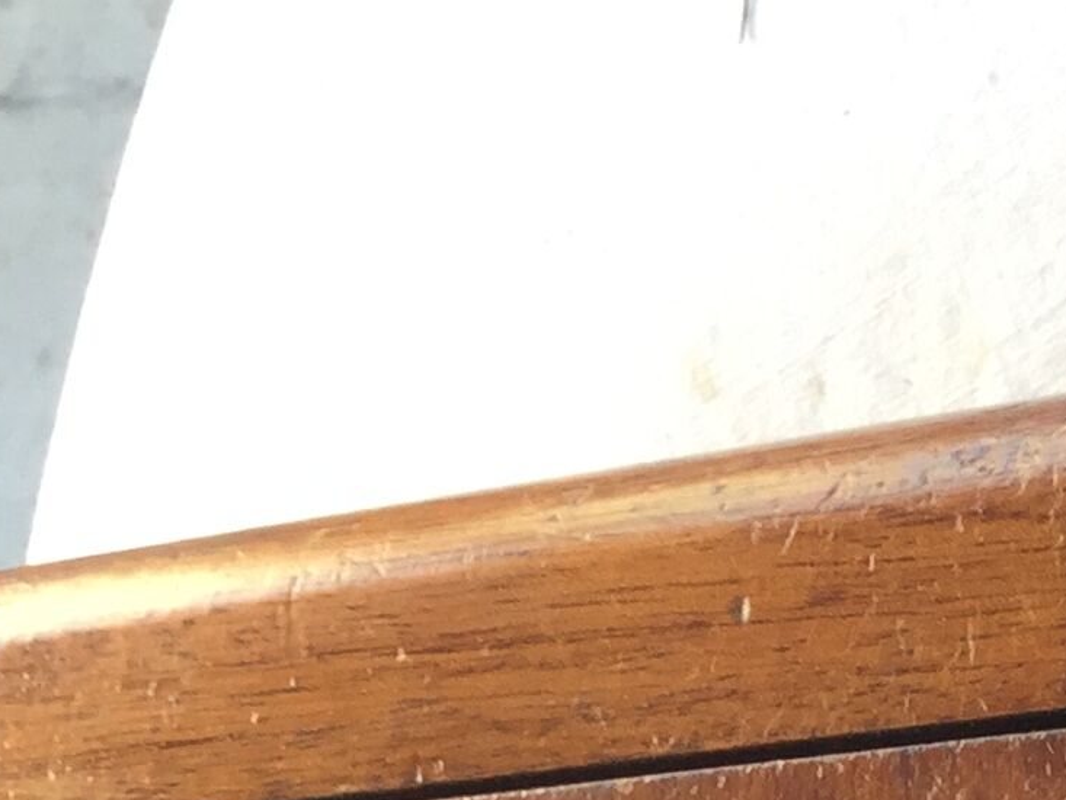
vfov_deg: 10.0
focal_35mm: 138
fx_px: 4250
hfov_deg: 13.2
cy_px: 1568
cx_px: 1774
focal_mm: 3.3
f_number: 2.4
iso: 32
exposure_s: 1/50
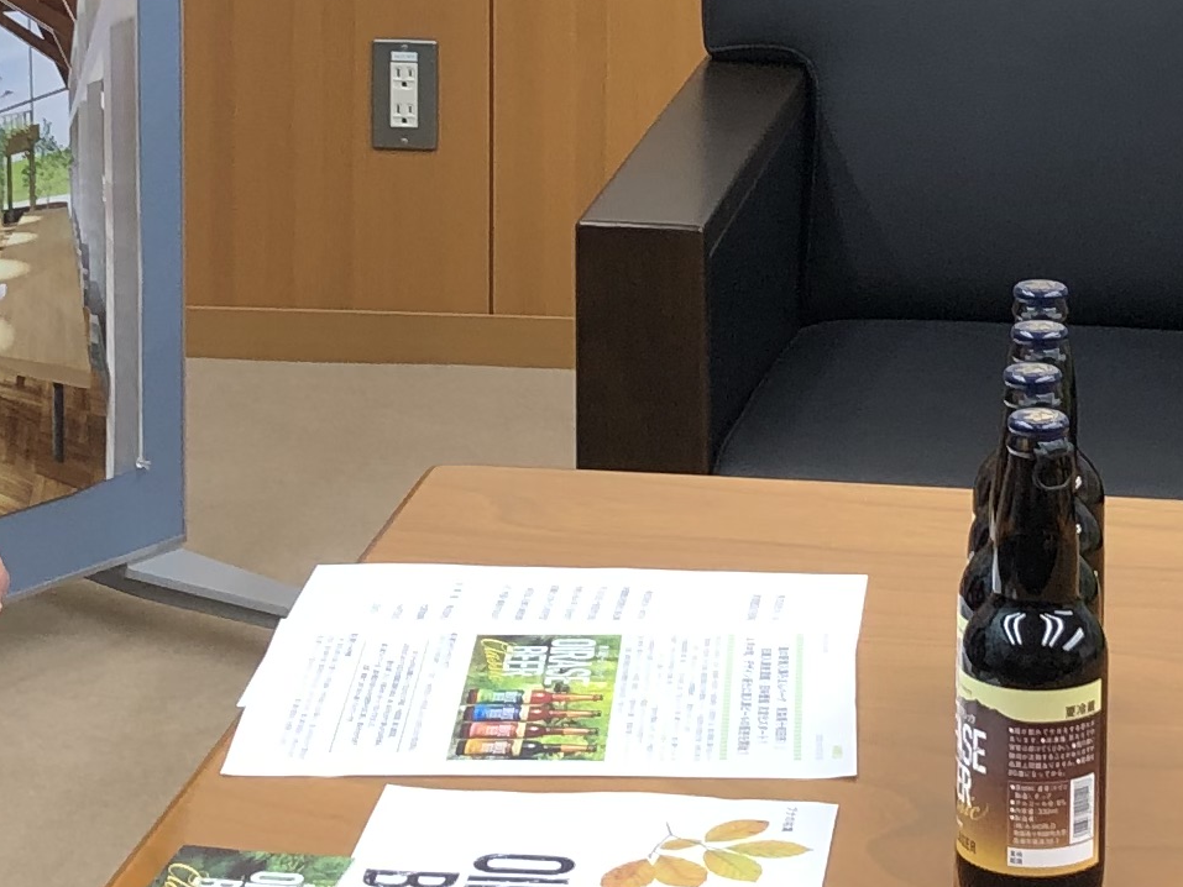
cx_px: 937
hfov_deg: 16.6
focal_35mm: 118
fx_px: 4033
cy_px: -167
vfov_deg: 12.3
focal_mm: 3.99
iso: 32
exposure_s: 1/100
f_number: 1.8
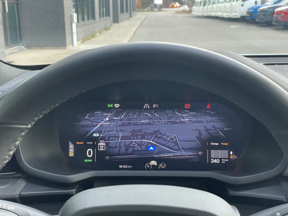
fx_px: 433
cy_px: 108
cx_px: 144
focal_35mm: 52
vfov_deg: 28.0
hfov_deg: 36.8
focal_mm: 6
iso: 80
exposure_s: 1/99
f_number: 2
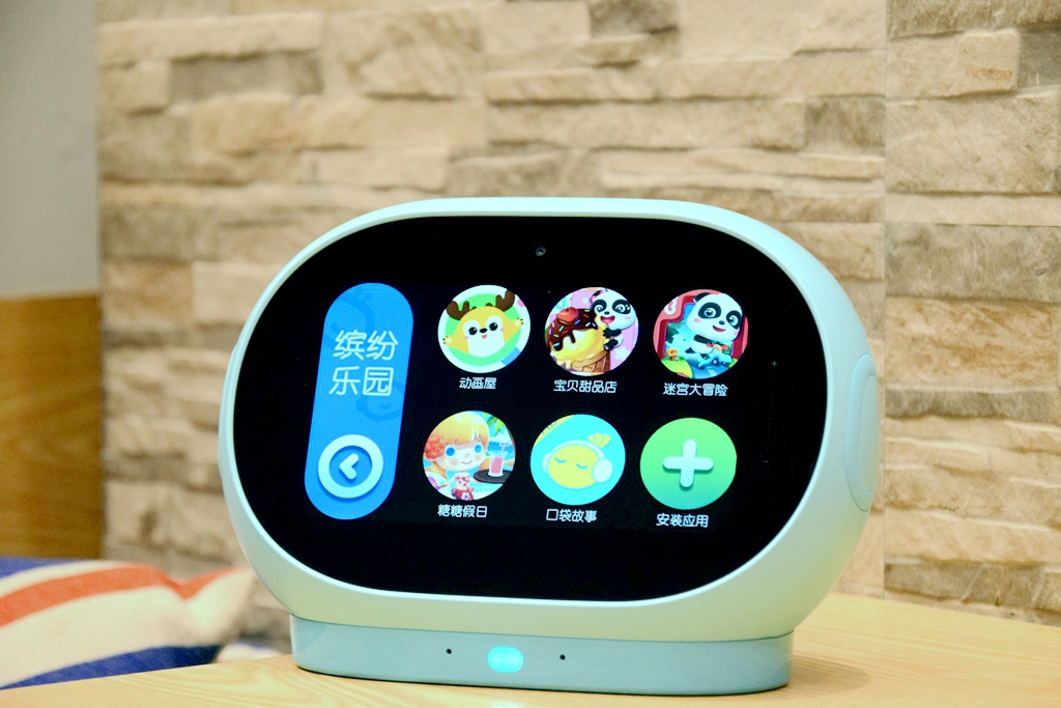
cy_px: 354
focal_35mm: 112
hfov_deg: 18.2
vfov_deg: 12.2
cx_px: 530
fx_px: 3316
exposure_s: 1/60
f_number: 5.3
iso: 2200
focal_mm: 75
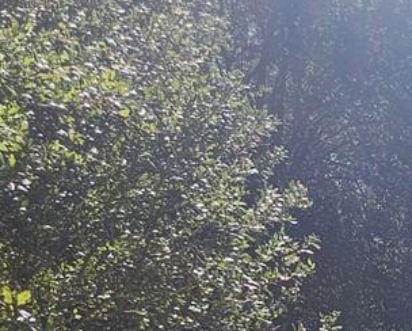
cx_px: 736
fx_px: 1441
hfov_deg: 14.4
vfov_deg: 11.8
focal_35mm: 118
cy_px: 655
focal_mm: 5.4
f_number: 1.8
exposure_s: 1/1182
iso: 20
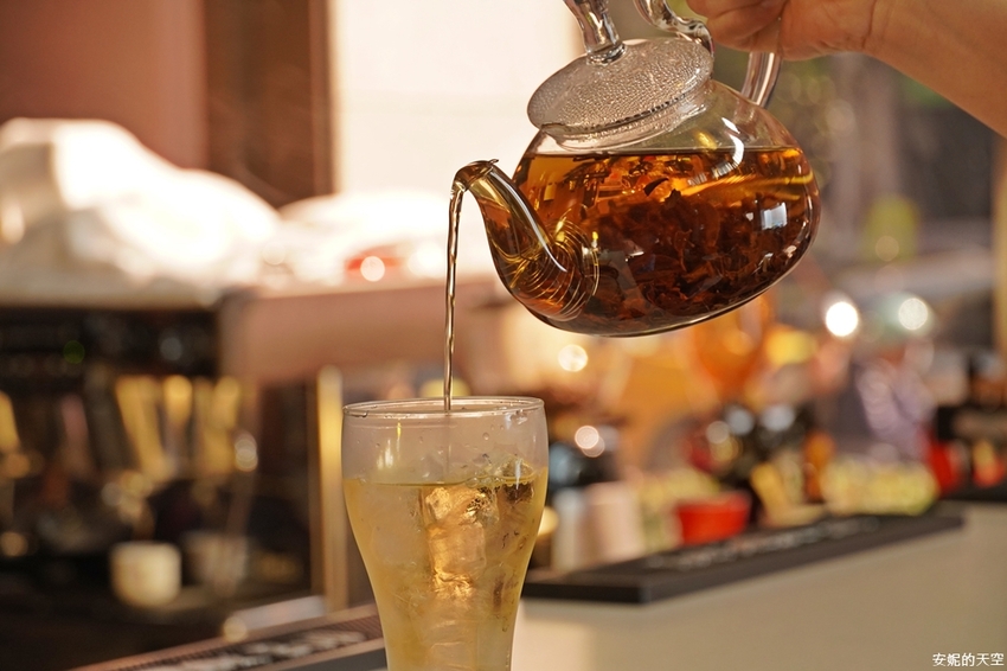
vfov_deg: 13.0
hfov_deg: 19.5
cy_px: 336
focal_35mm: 105
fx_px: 2936
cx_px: 504
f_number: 5.6
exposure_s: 1/30
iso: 800
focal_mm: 70
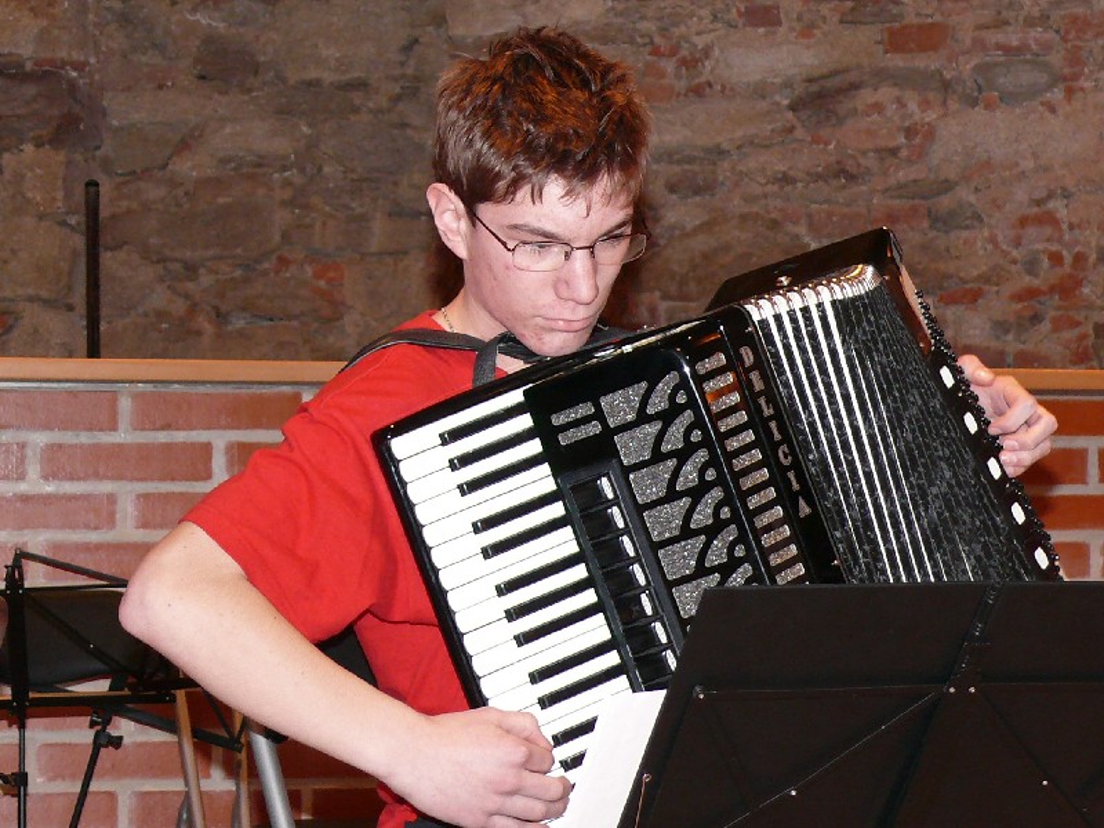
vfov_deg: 11.6
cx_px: 552
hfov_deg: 15.4
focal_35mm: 128
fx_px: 4082
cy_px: 414
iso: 200
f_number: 3.2
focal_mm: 15.3
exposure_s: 1/30
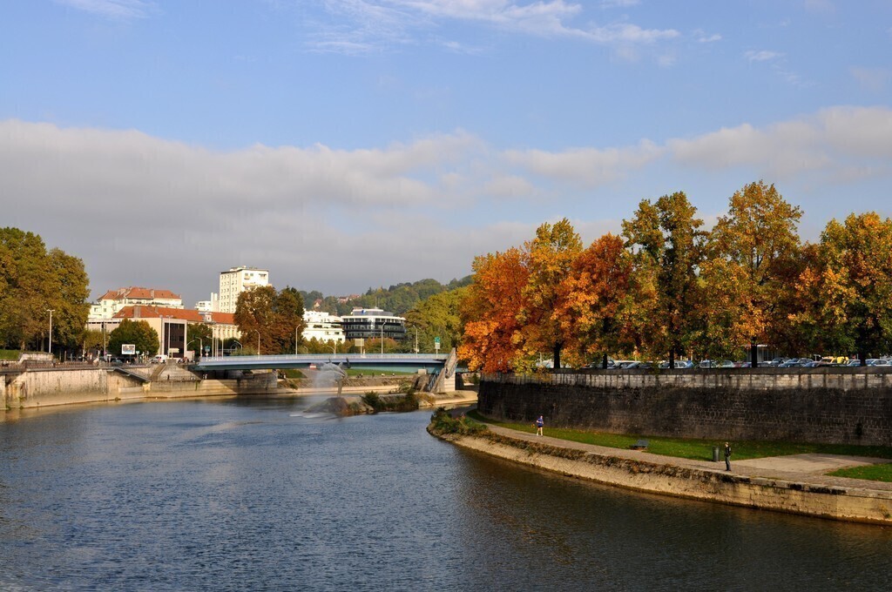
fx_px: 1188
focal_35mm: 48
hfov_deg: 41.2
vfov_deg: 28.0
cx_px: 446
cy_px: 296
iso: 200
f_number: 9
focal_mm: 32
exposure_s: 1/320
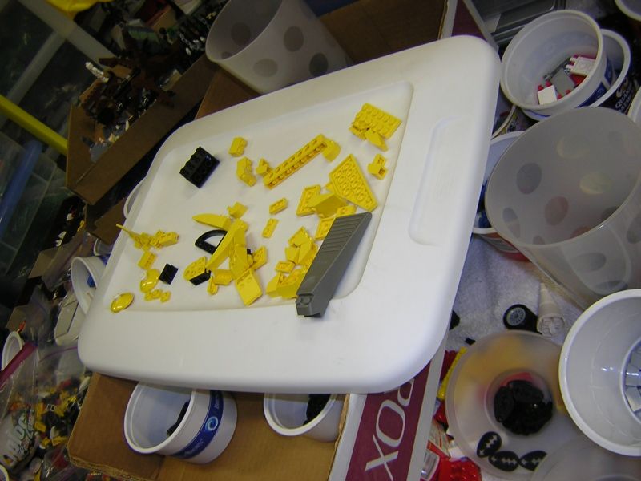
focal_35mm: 36
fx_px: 667
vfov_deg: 39.7
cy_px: 240
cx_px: 320
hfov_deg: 51.4
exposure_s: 1/30
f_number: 2.6
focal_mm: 4.7
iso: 100
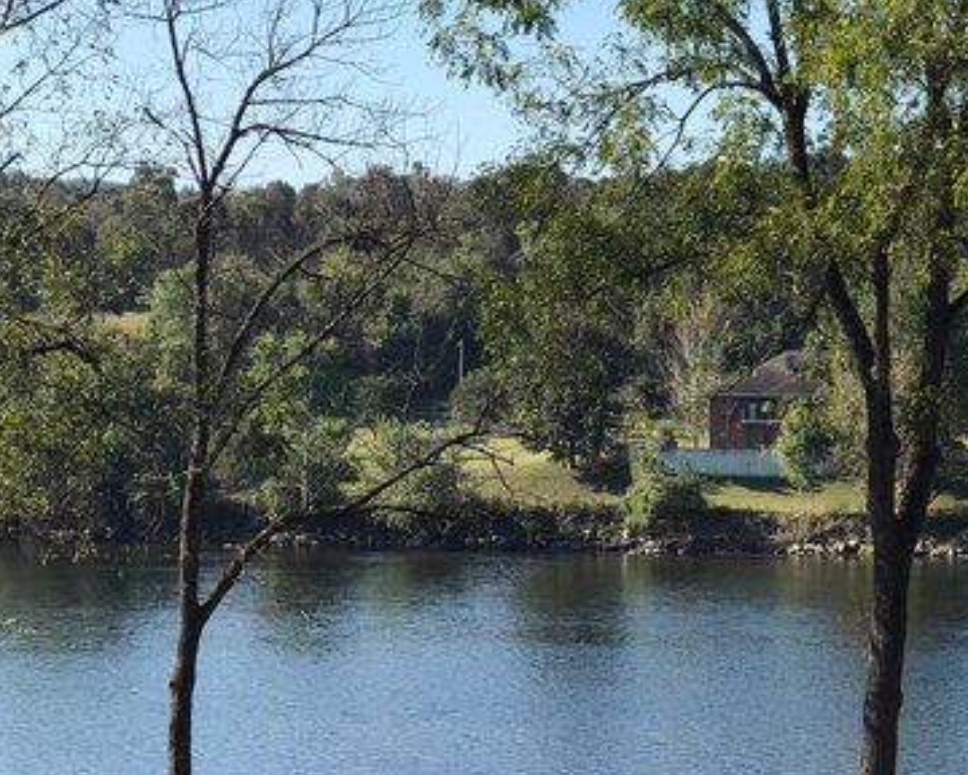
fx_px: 2836
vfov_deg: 15.5
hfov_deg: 19.3
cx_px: 680
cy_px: 546
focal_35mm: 99
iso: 20
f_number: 2.8
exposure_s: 1/458
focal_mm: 6.6
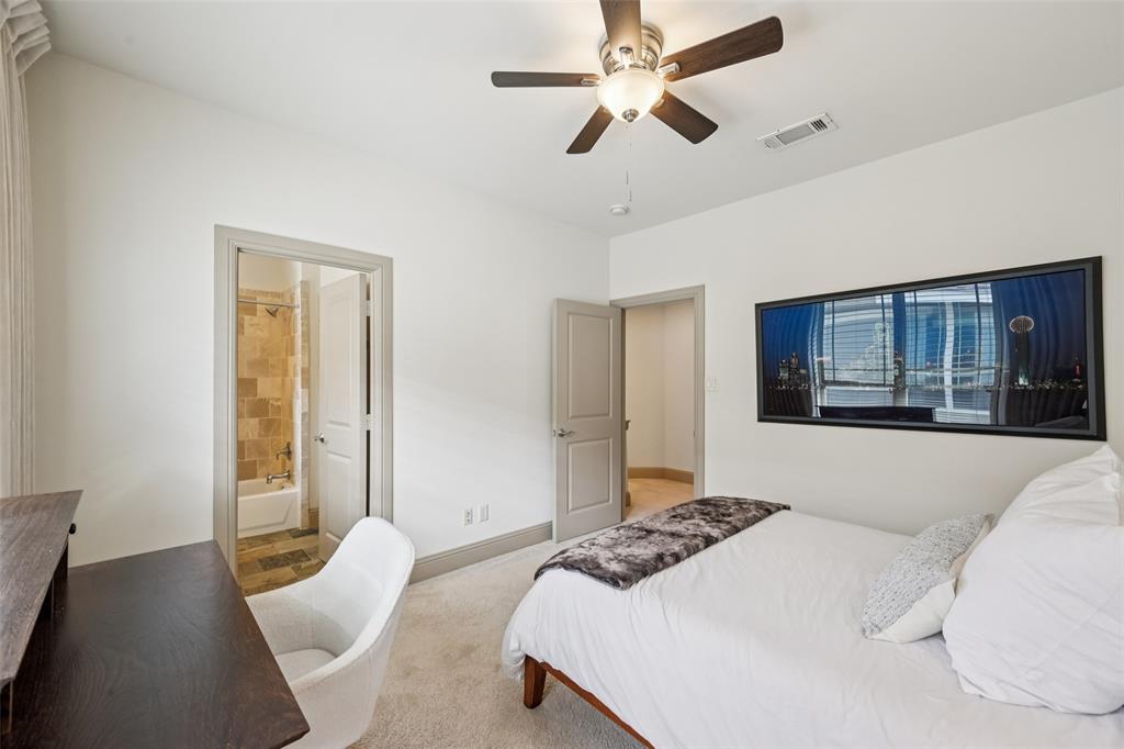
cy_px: 374
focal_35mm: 14
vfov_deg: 81.2
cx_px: 562
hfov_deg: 104.3
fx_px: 437
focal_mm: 14
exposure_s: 1/20
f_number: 8
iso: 400
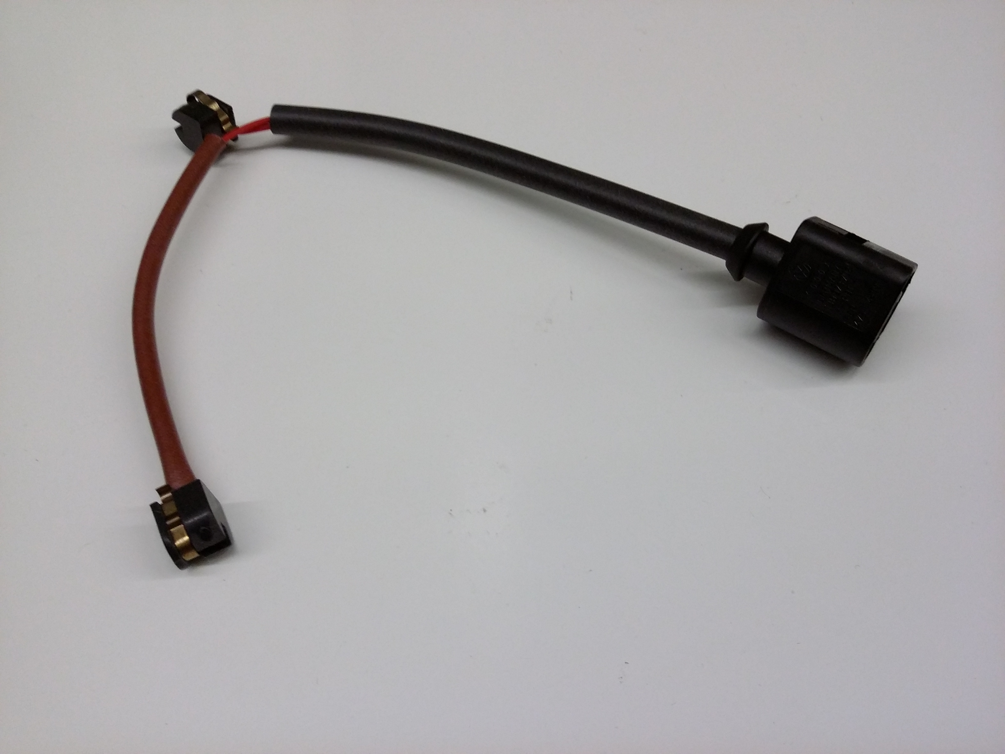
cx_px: 502
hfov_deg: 56.8
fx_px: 929
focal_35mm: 32
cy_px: 377
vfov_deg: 44.2
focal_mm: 3.4
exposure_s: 1/30
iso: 125
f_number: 2.4
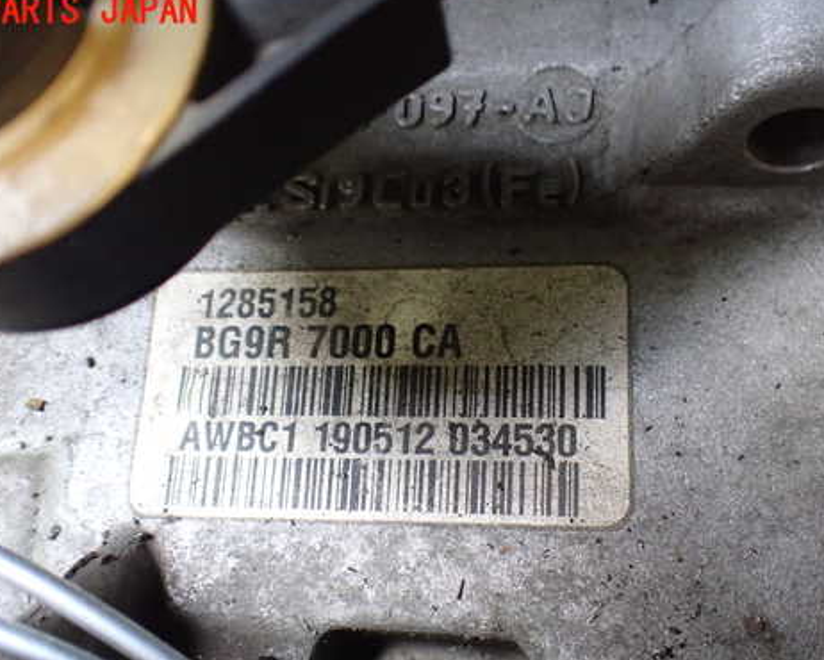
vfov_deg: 39.0
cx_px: 408
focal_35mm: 38
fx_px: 927
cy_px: 391
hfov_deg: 47.9
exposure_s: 1/40
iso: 800
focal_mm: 5.4
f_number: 2.3
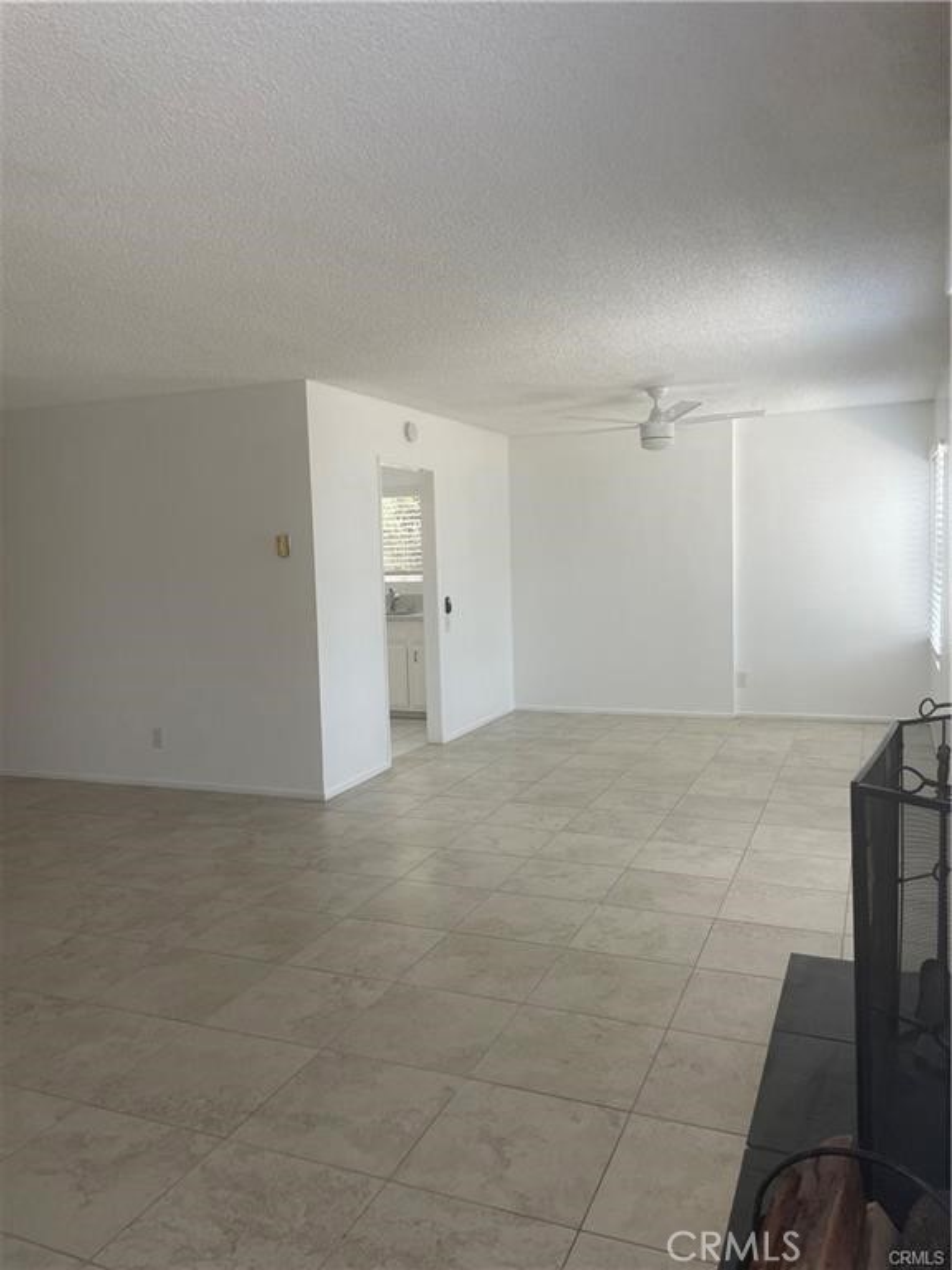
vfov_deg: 67.3
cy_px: 635
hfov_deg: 53.1
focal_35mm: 26
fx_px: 953
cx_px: 476
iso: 50
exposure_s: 1/120
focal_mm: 4.2
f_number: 1.6
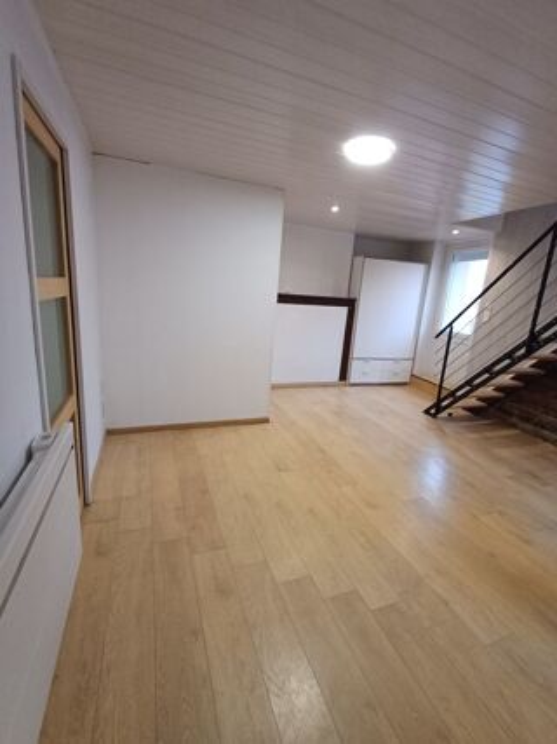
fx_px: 343
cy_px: 372
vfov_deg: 94.5
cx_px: 278
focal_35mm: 16
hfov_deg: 78.1
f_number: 2.2
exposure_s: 1/33.3
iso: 200
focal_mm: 1.64
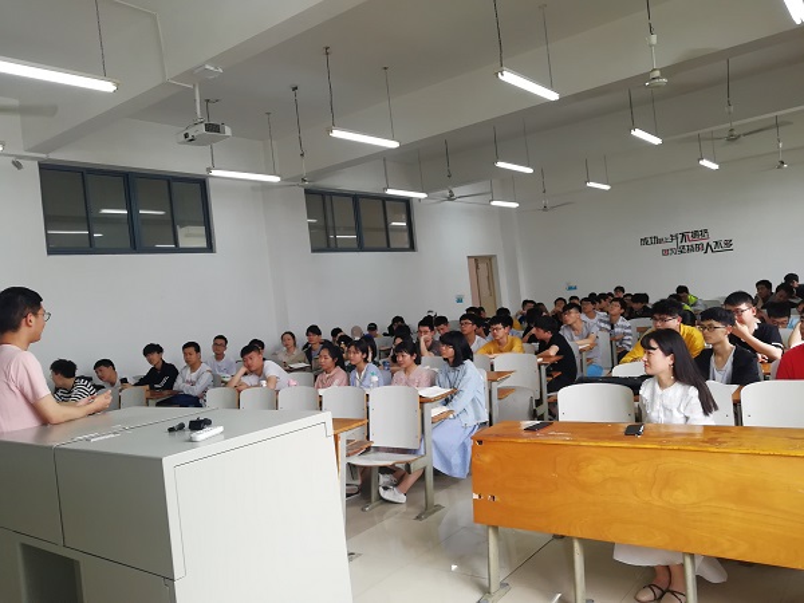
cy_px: 302
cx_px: 402
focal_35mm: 27
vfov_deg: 51.4
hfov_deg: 65.3
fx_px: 627
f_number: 1.8
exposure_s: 1/50
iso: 64
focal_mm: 3.83
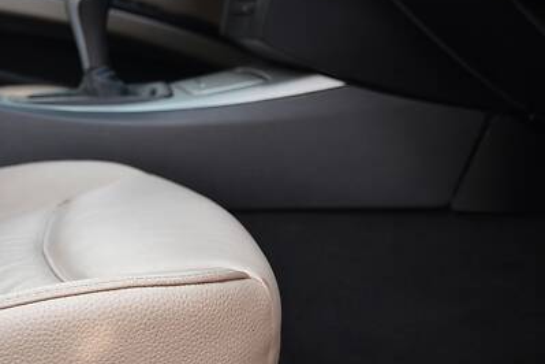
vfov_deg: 18.1
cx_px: 55
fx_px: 1135
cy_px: 234
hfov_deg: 26.1
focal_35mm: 75
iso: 200
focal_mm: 25
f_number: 4
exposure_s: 1/200
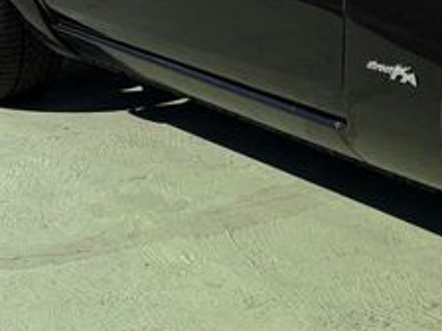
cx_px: 582
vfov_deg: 12.3
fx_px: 1519
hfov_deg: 15.7
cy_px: -26
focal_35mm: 119
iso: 50
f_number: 1.6
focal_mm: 5.96
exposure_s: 1/7813
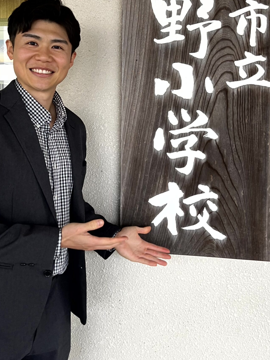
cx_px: 116
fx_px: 405
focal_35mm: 39
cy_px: 123
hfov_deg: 36.8
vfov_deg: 47.2
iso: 125
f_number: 1.5
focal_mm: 5.7
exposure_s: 1/50
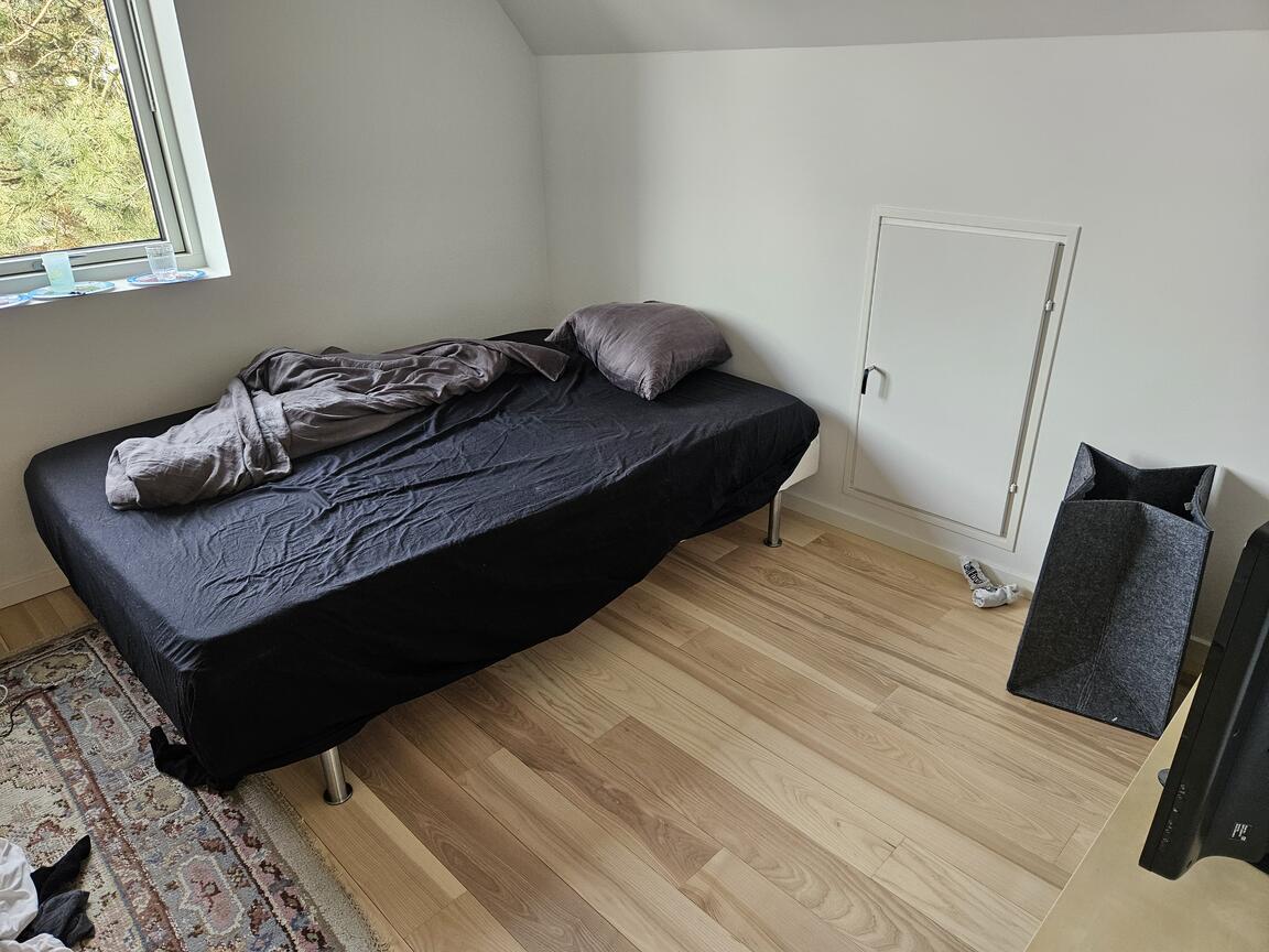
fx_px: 843
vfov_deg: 58.9
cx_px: 634
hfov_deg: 73.9
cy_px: 476
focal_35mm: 23
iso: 200
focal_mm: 5.4
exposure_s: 1/180
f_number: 1.8
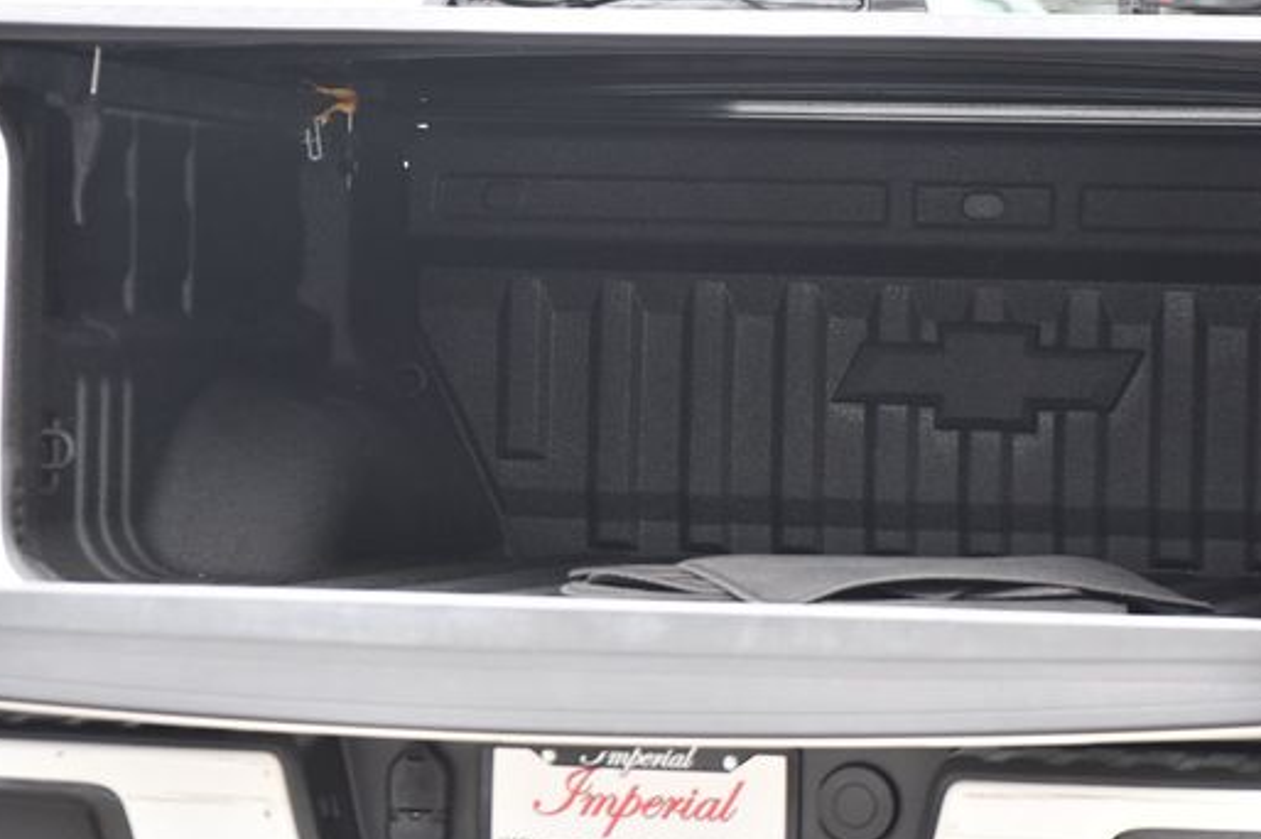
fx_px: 6406
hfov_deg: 11.2
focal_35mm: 183
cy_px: 370
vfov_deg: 7.5
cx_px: 650
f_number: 4.8
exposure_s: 1/200
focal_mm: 98
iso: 800
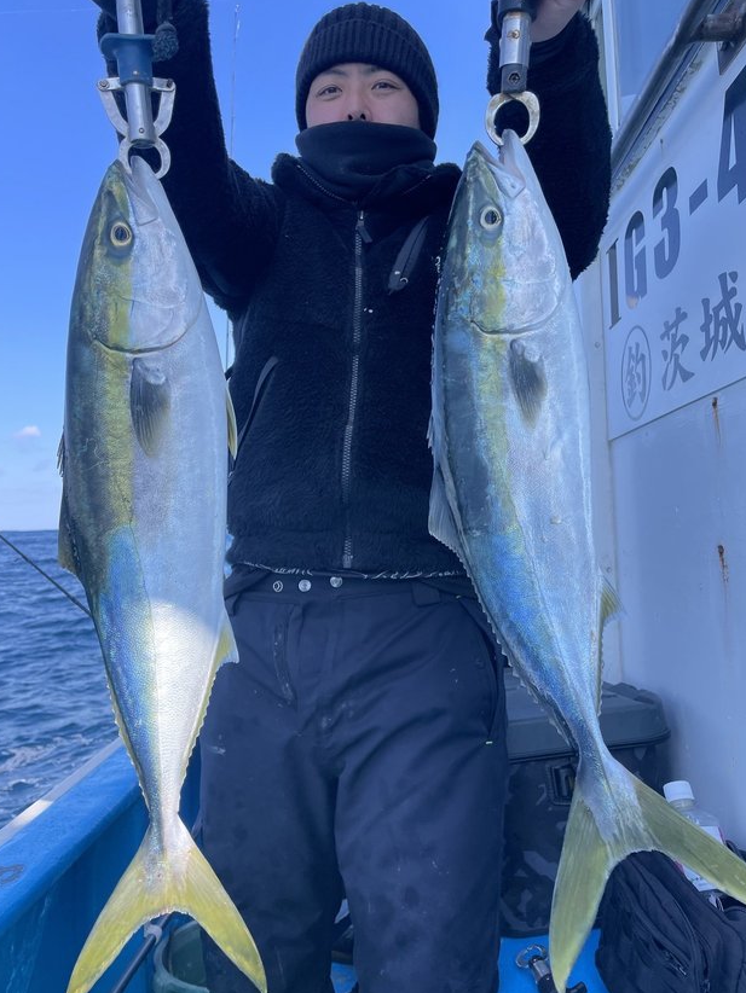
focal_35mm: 27
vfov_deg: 65.3
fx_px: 775
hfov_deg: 51.4
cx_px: 371
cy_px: 510
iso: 32
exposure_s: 1/729
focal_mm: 4.2
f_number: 1.6
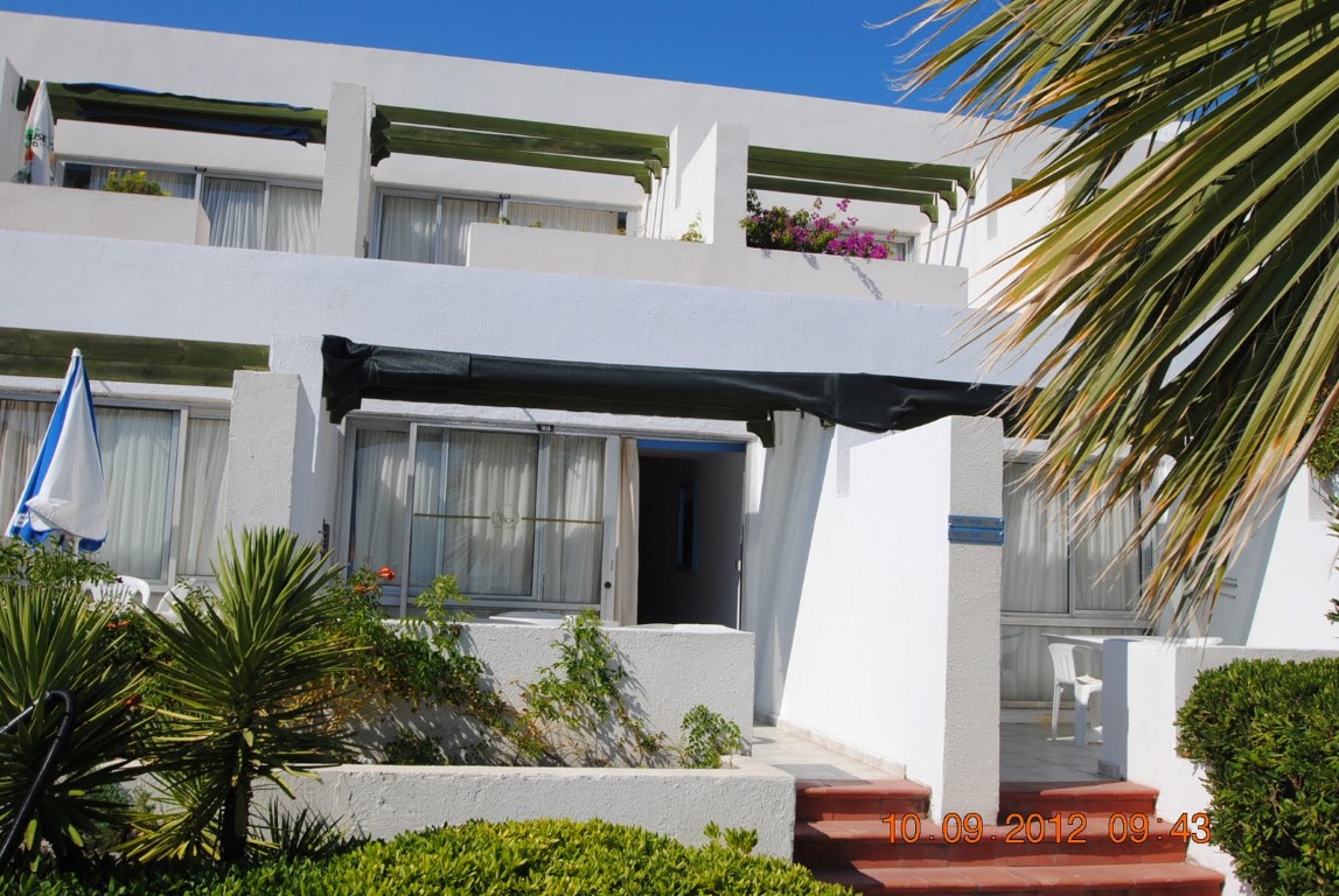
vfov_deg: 37.0
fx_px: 1341
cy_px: 448
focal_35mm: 36
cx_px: 670
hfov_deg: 53.1
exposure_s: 1/320
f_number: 9
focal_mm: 24
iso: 100
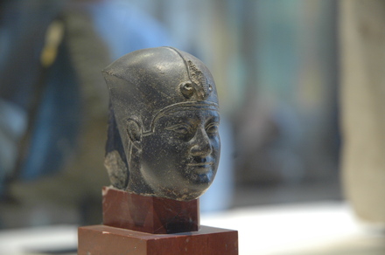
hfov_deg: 19.5
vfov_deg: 13.0
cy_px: 128
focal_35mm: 105
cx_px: 192
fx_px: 1121
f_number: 4.5
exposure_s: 1/20
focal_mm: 70
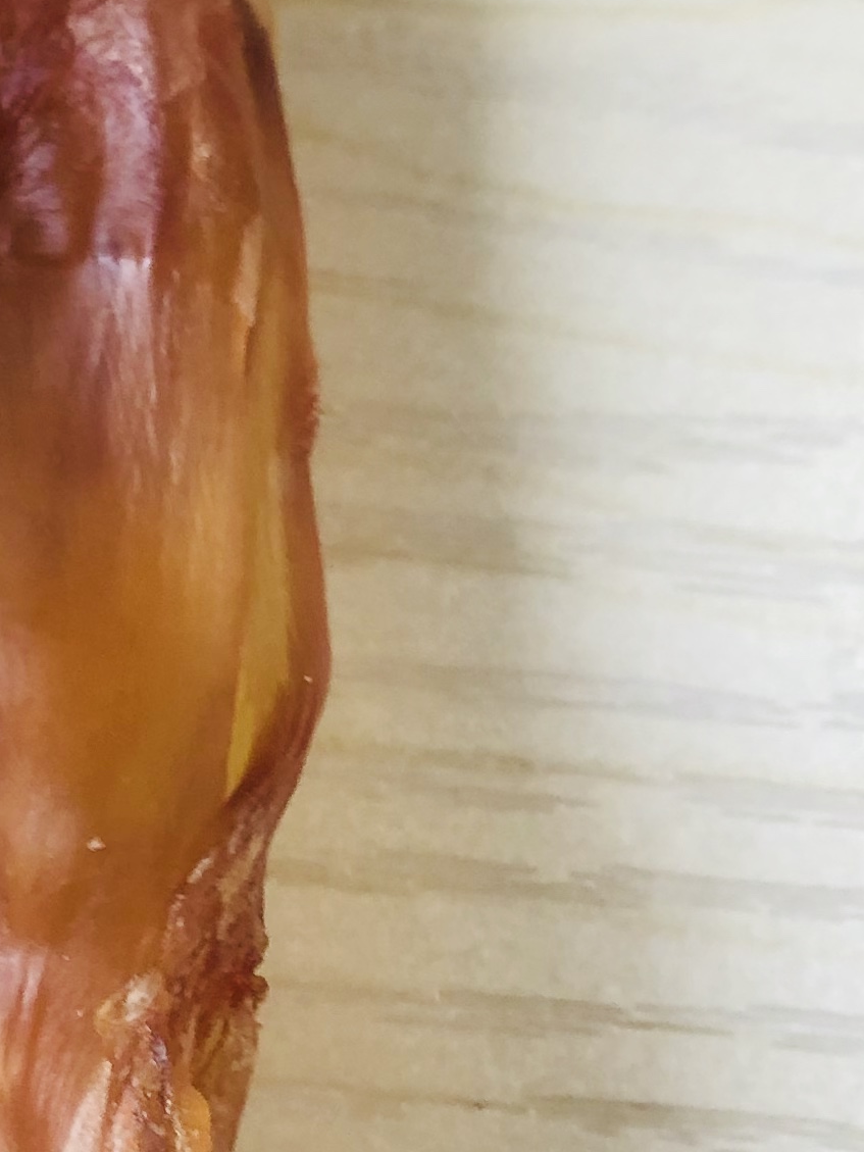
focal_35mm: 100
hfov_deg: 14.0
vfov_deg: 19.3
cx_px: -351
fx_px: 3327
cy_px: 1005
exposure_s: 1/20
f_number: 1.8
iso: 32
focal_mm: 4
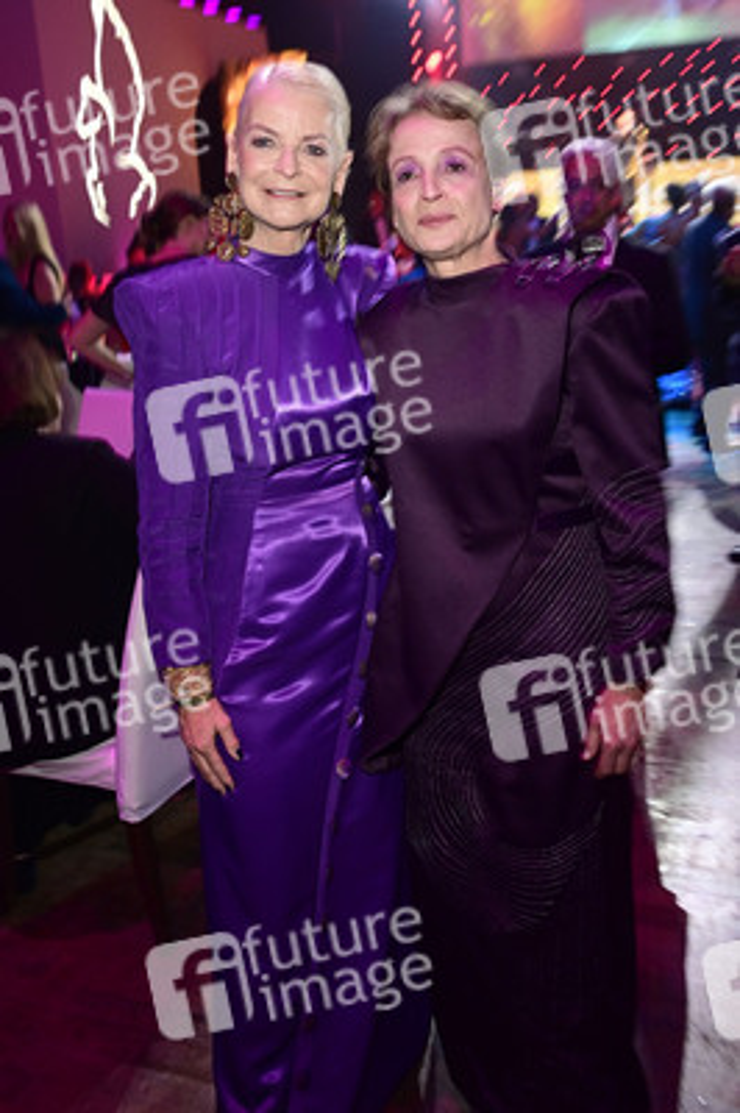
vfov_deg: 65.5
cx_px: 370
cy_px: 556
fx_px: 865
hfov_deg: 46.3
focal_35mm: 28
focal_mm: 28
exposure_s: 1/50
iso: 2500
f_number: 5.6
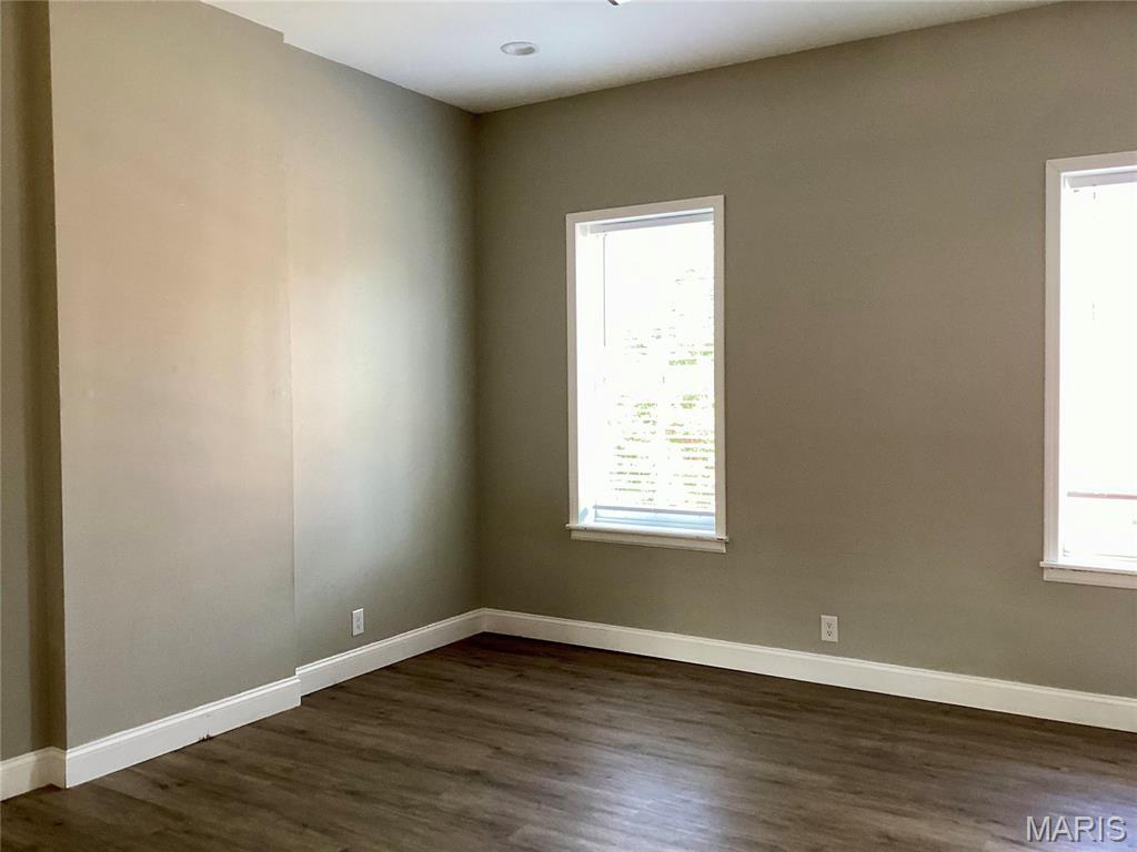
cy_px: 426
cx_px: 568
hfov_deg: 58.4
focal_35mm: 31
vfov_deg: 45.4
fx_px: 1018
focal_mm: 3.3
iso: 125
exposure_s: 1/60
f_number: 2.4
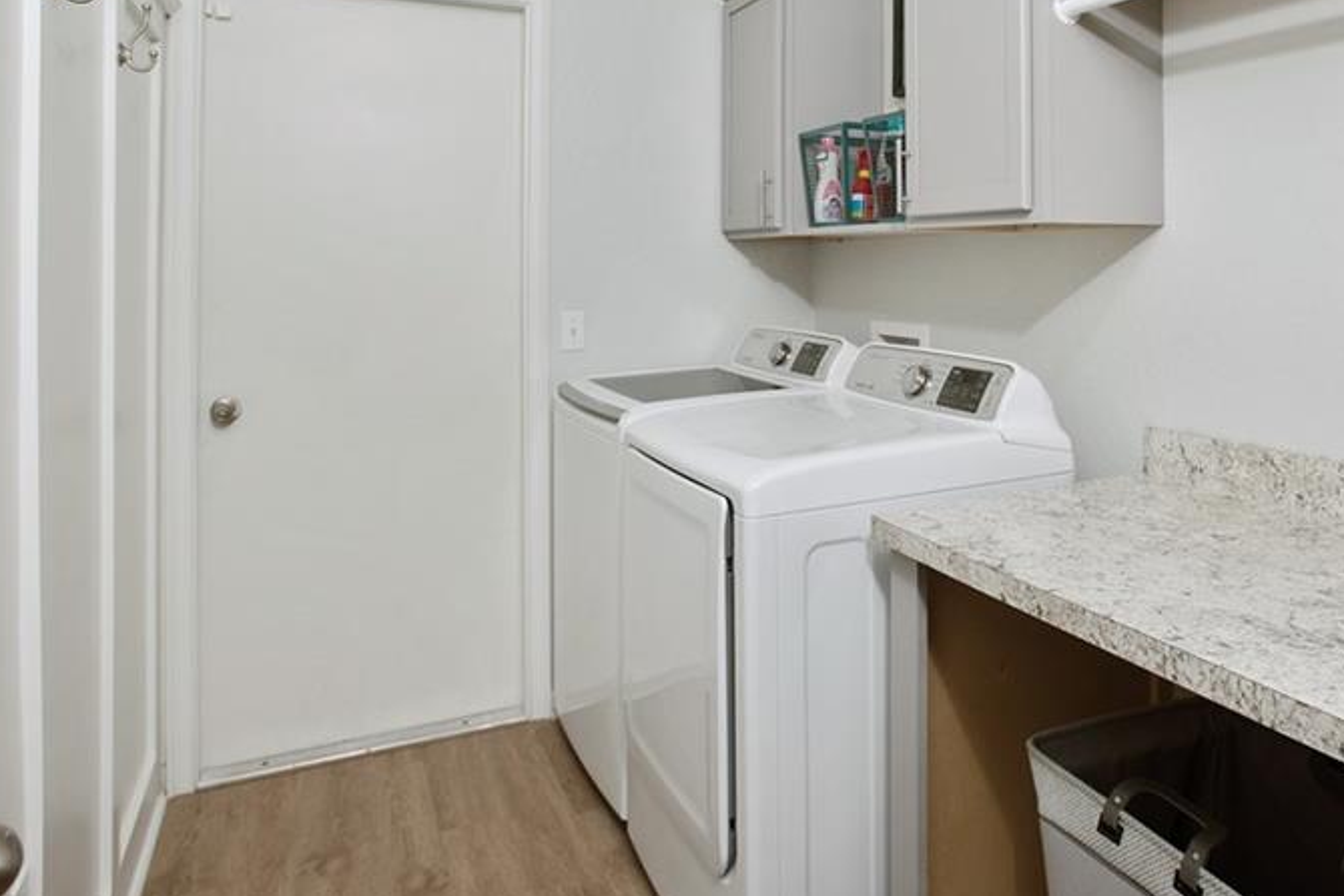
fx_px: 971
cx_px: 841
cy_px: 246
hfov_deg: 68.3
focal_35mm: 26
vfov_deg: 48.0
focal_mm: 17
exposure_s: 1/6
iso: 500
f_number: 7.1
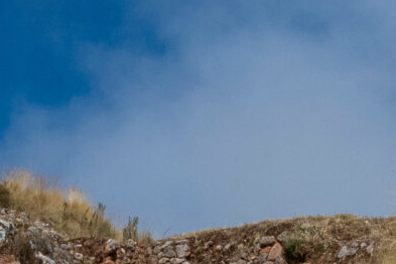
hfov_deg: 8.4
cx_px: 421
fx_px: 2687
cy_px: 267
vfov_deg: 5.6
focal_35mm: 244
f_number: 11
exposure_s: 1/800
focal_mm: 25
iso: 400
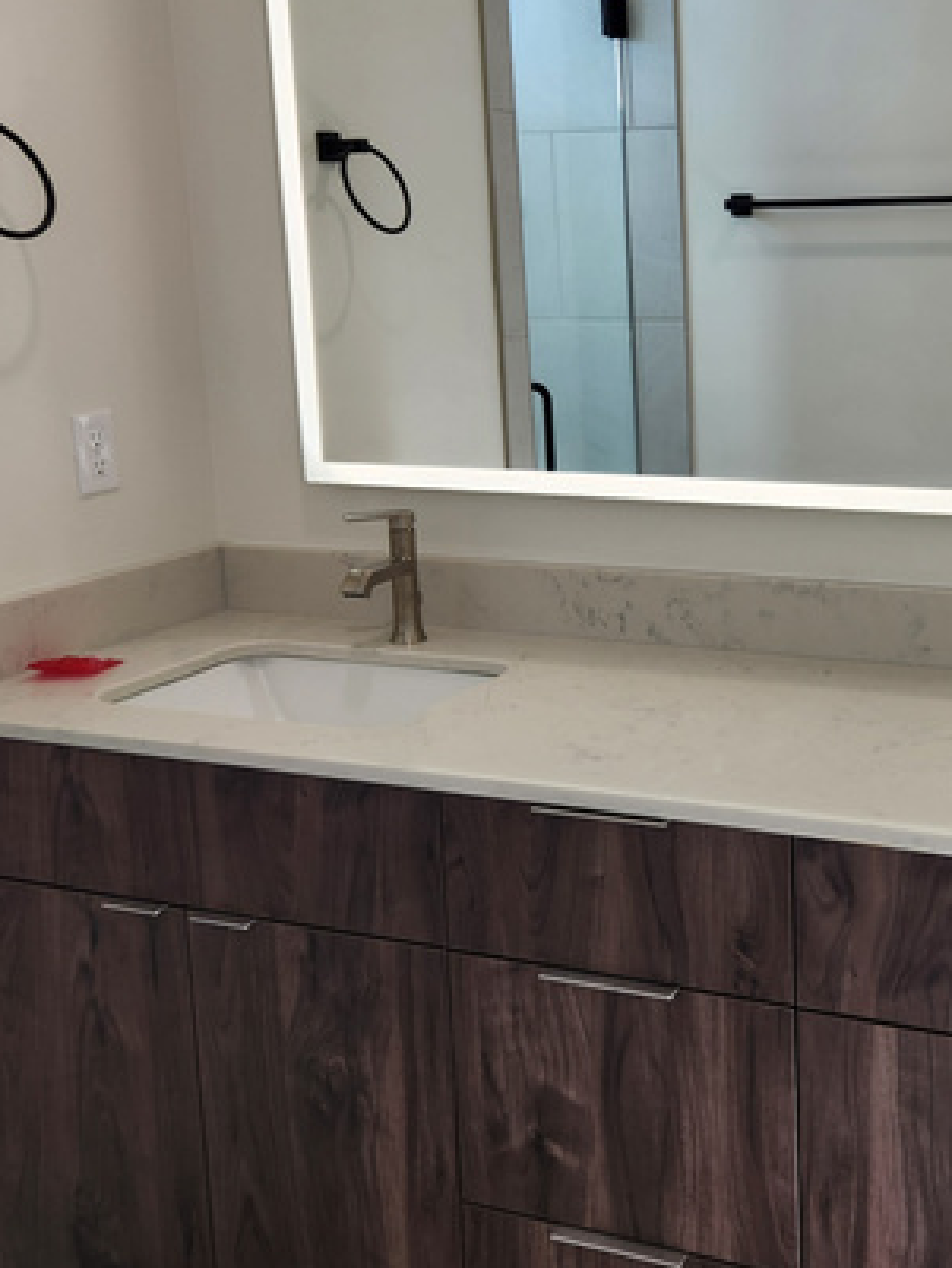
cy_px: 519
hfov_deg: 31.9
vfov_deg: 42.8
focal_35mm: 44
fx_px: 1613
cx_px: 781
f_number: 1.8
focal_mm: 5.4
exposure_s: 1/180
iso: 40
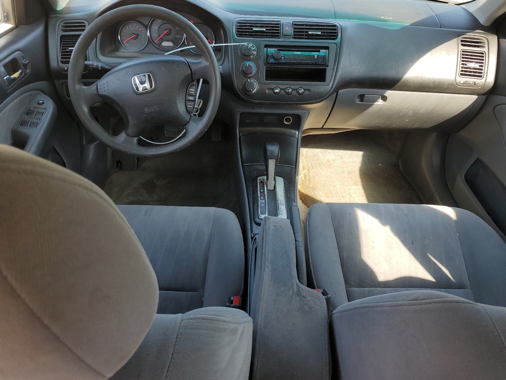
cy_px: 170
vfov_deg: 48.2
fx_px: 424
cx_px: 254
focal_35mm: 29
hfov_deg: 61.7
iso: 50
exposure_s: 1/303
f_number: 1.5
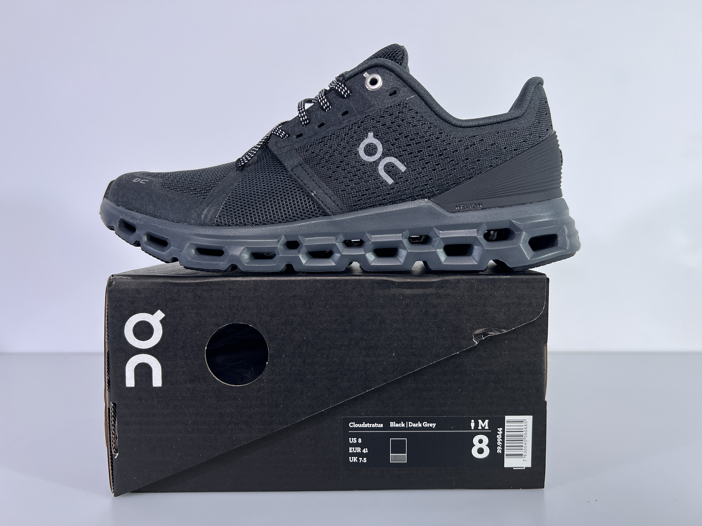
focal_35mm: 26
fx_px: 527
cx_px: 351
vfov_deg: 53.1
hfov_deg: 67.3
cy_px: 263
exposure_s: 1/678
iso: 50
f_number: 1.5
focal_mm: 5.7
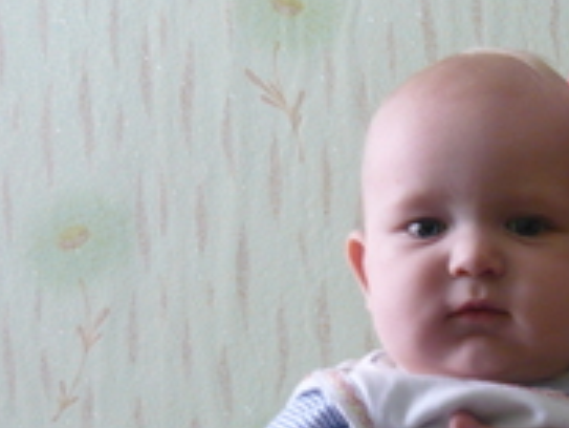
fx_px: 1349
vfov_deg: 17.9
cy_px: 334
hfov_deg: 22.7
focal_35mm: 82
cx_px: 597
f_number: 2.8
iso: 250
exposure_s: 1/30
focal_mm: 5.5
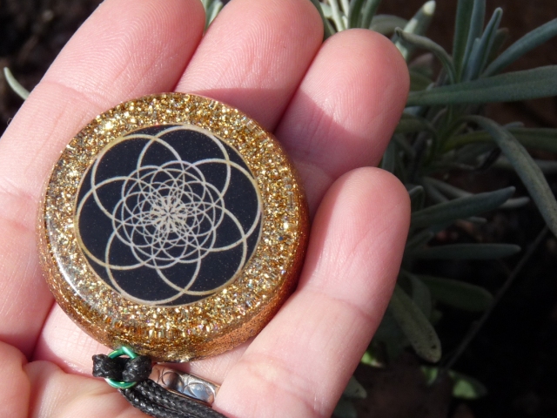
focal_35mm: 200
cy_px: 207
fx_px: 3218
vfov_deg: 7.4
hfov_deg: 9.9
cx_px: 265
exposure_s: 1/250
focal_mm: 22.3
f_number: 4.5
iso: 100
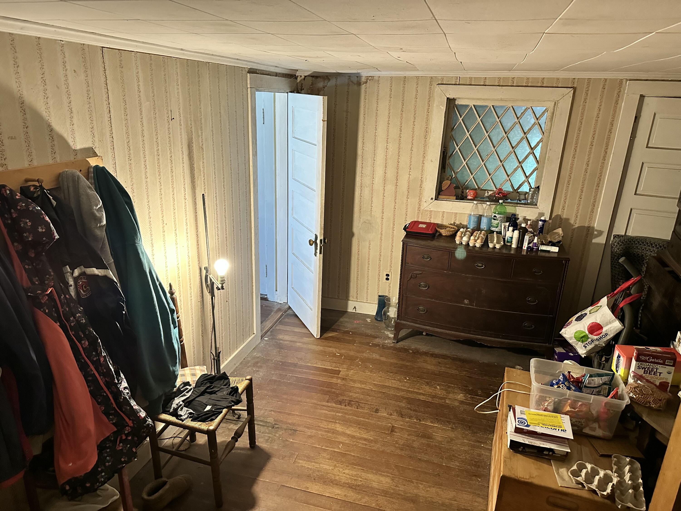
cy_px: 256
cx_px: 340
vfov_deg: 56.8
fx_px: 472
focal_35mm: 24
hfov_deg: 71.6
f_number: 1.78
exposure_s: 1/60
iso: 640
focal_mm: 6.86
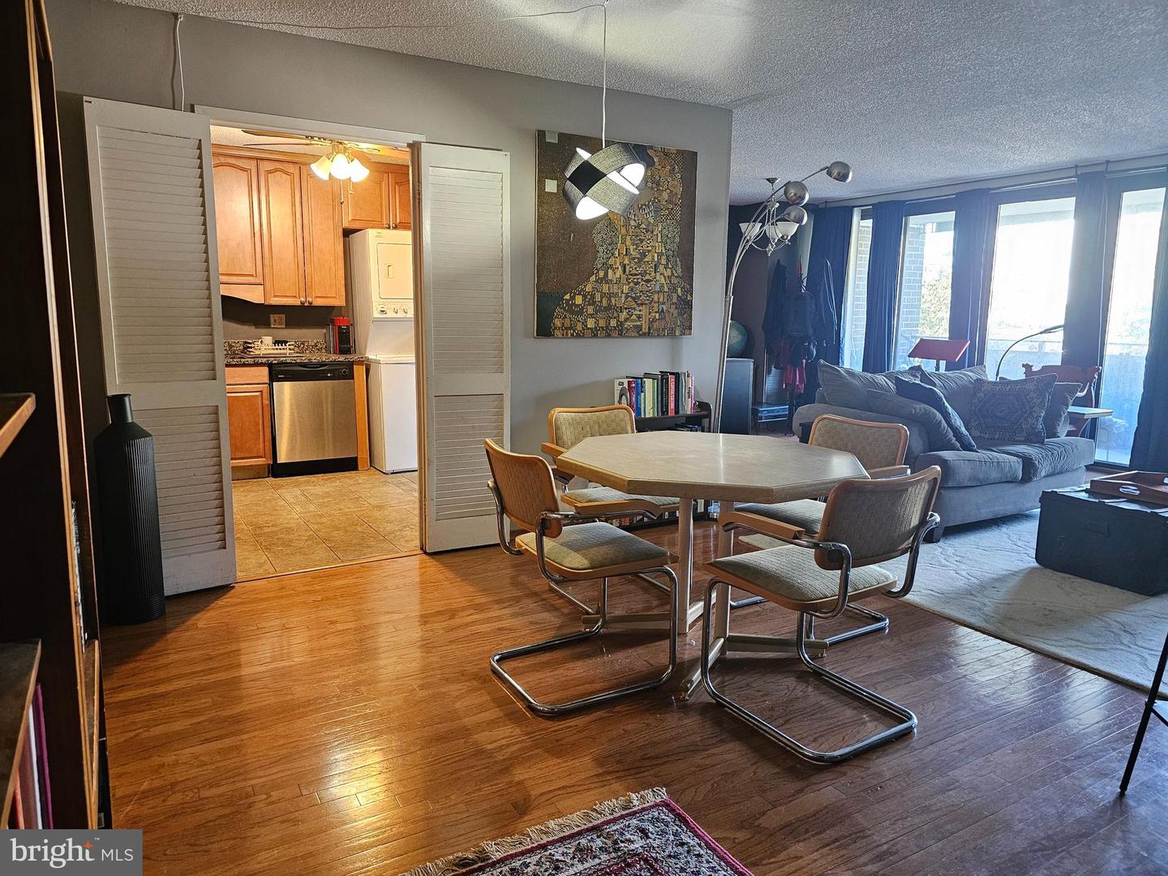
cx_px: 584
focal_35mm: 23
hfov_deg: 73.9
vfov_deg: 58.9
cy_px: 438
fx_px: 776
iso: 640
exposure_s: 1/60
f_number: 1.7
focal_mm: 6.3
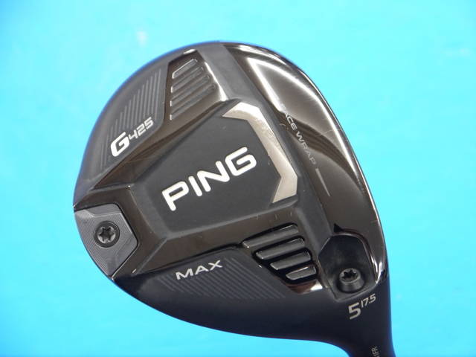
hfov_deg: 23.3
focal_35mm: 84
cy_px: 178
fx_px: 1155
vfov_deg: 17.6
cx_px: 238
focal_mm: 42
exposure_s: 1/50
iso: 800
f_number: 5.6
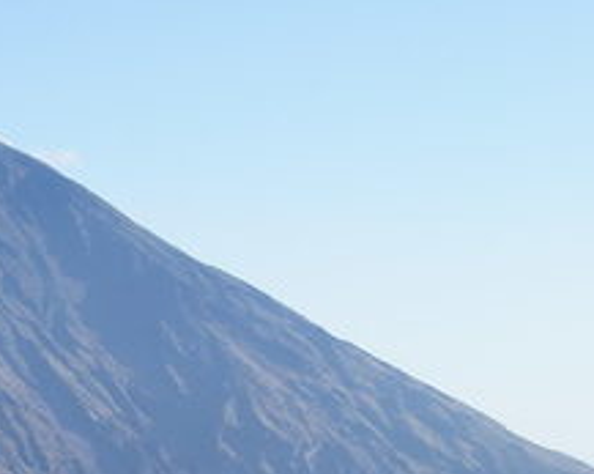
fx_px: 2393
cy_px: 363
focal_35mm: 136
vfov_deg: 11.3
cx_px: -162
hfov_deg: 13.7
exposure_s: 1/125
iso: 100
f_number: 11
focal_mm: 35
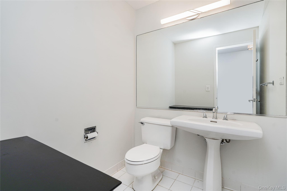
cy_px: 96
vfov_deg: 68.9
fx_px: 139
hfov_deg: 91.6
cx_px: 144
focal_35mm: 18
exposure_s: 1/100
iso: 100
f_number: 6.3
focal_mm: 17.5
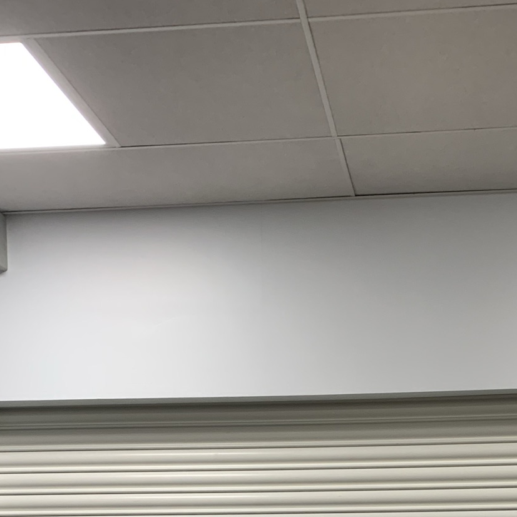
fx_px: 963
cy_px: 597
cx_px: 342
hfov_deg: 29.8
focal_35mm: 57
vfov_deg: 27.0
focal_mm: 4.25
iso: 100
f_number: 1.8
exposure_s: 1/111
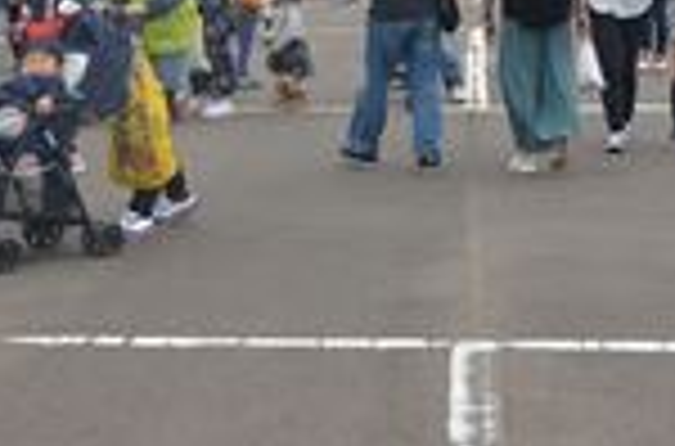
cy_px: -92
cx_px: 72
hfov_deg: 16.9
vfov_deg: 11.1
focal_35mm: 120
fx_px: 2243
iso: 320
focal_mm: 24
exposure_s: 1/500
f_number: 8
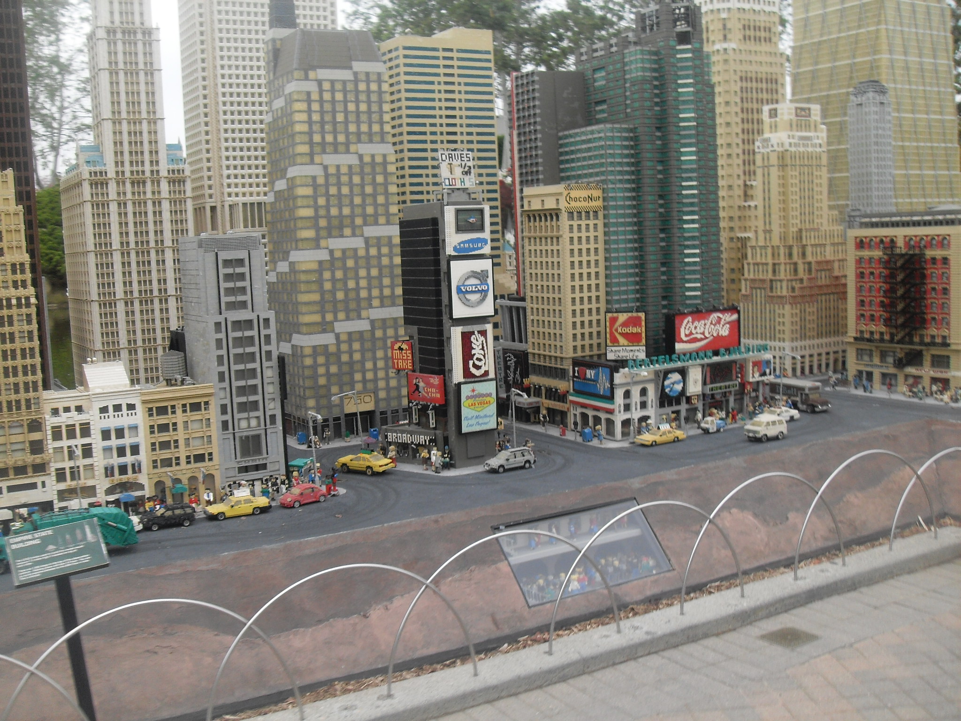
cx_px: 480
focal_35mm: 37
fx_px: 1027
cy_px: 360
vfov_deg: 38.7
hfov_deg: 50.1
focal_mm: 6.3
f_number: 8.9
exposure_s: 1/45
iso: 80
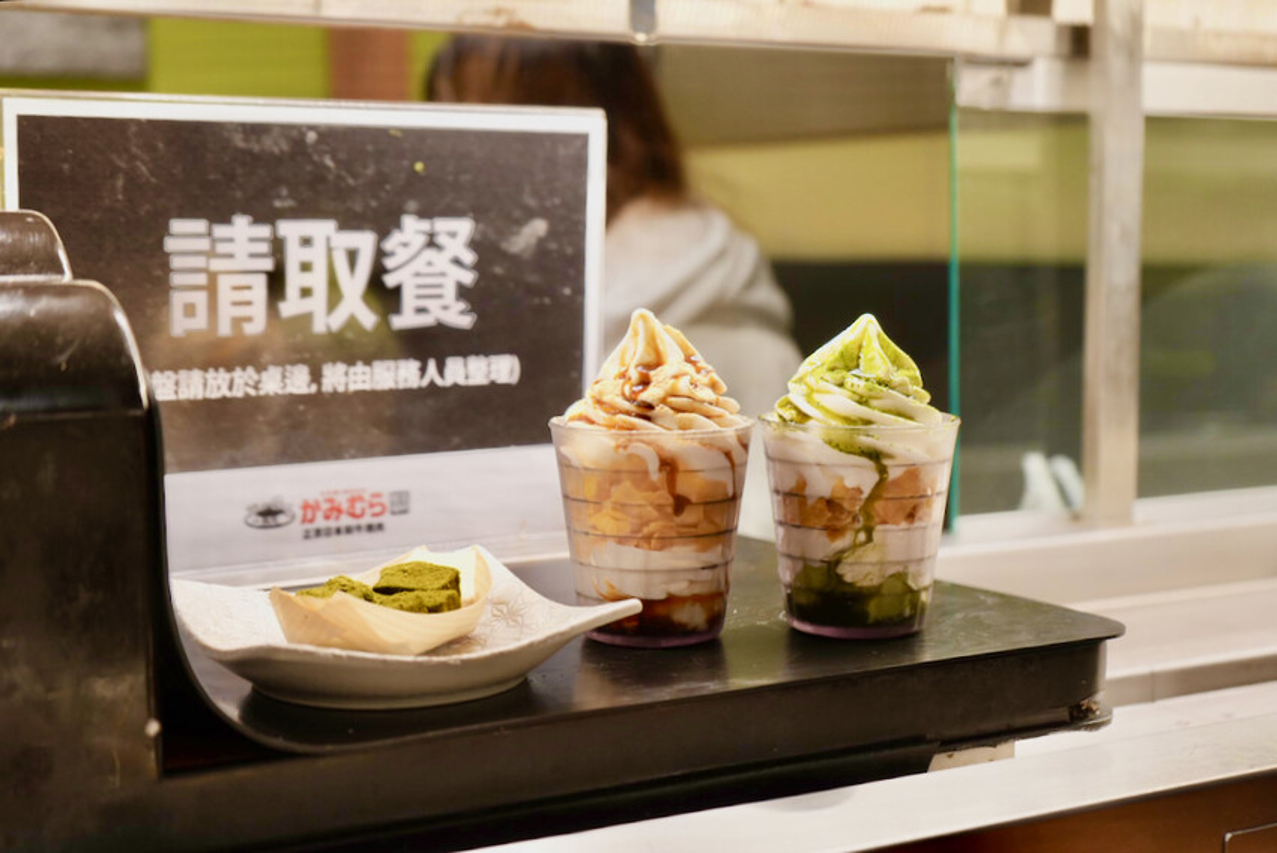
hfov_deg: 40.3
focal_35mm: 49
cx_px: 638
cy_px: 426
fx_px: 1739
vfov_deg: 27.6
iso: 800
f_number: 4.5
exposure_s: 1/50
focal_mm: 49
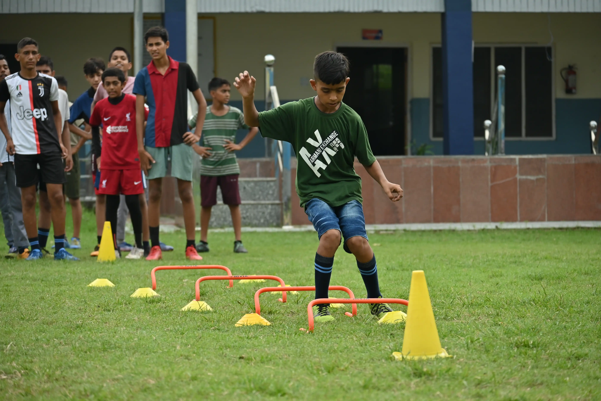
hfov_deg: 11.4
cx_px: 300
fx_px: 3005
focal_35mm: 180
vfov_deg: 7.6
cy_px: 200
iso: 320
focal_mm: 120
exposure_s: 1/500
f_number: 5.3
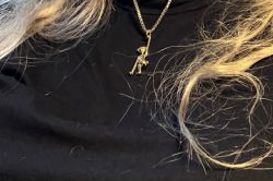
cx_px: 212
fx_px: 568
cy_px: -132
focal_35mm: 75
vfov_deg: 15.8
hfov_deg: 26.6
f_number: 2.2
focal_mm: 2.71
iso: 400
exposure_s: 1/25
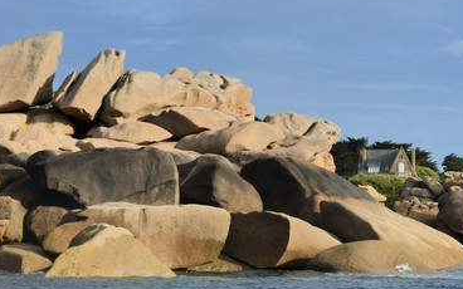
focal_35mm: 99
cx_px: 239
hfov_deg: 21.0
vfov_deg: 13.2
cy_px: 138
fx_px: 1249
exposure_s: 1/640
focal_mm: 85
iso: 400
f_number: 11
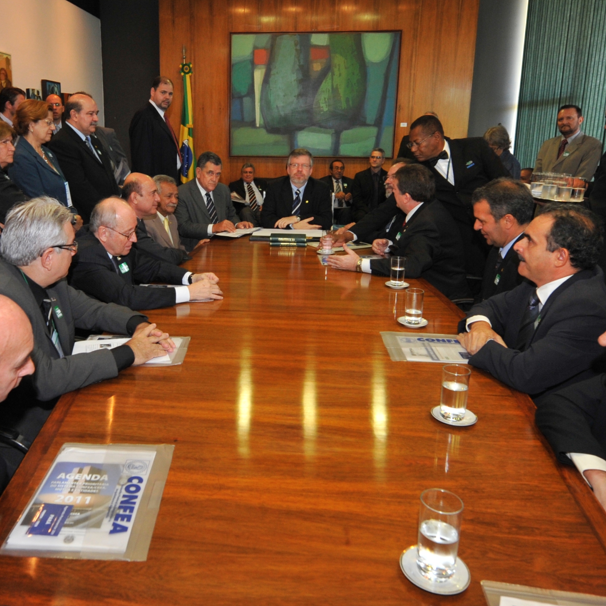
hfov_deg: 80.7
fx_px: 357
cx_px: 299
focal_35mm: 18
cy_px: 305
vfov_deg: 80.7
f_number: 5.6
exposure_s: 1/60
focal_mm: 14
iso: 1250
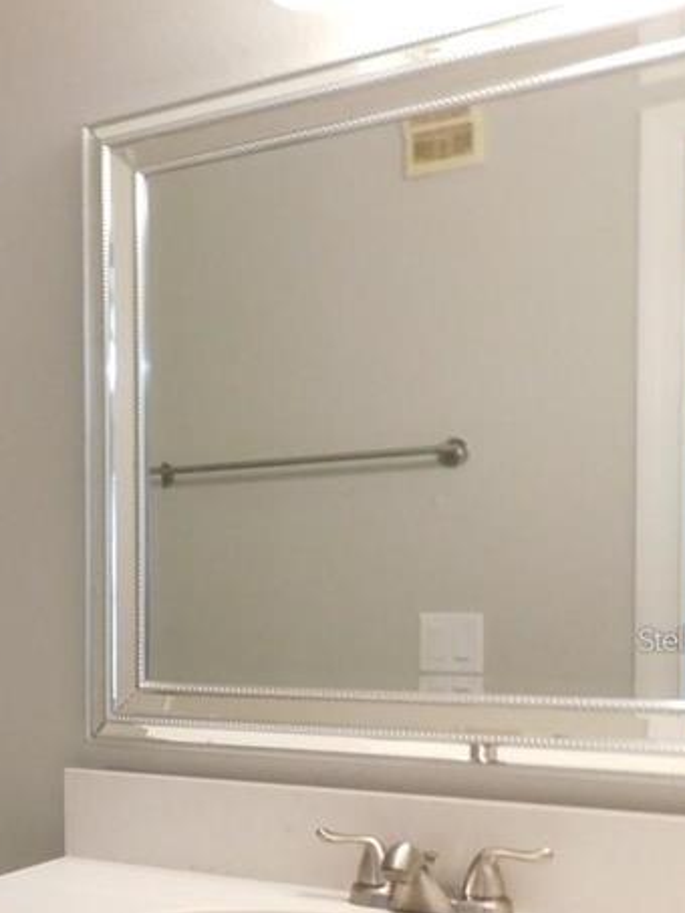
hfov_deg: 23.9
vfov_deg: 36.3
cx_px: -258
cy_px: 639
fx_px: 1371
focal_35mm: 52
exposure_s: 1/25
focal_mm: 4
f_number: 3
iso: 400
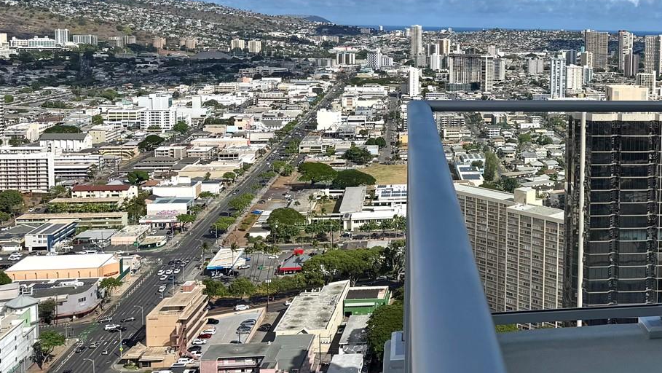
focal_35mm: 46
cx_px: 577
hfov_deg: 41.6
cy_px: 77
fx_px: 808
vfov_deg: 25.6
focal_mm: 6.76
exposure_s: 1/7092
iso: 80
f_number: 1.78
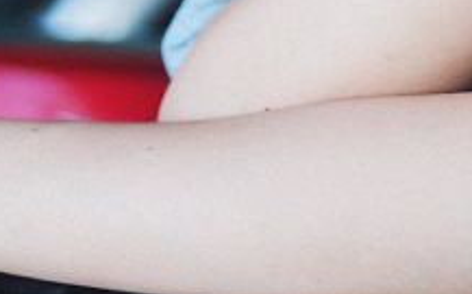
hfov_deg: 8.9
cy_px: -367
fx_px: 3019
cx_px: 135
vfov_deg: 5.4
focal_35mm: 235
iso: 1250
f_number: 2.8
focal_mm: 50
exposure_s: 1/1250
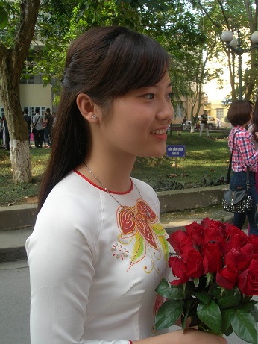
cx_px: 129
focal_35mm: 38
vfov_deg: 49.0
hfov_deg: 37.7
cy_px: 172
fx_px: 377
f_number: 4.8
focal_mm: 7.8
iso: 50
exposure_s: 1/67.5
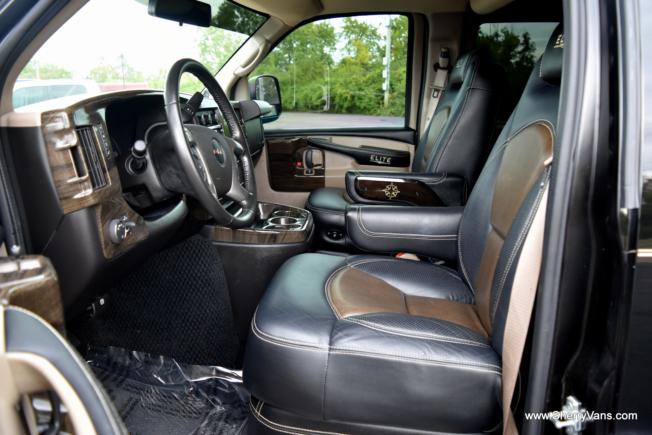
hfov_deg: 67.4
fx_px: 489
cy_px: 218
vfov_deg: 48.0
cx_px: 326
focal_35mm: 27
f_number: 3.5
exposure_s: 1/60
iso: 1000
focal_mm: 18
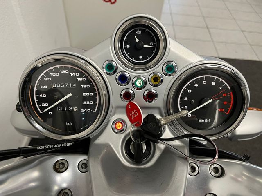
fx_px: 197
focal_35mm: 26
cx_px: 131
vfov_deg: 53.1
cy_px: 98
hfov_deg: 67.3
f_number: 1.6
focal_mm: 5.1
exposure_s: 1/50
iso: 100
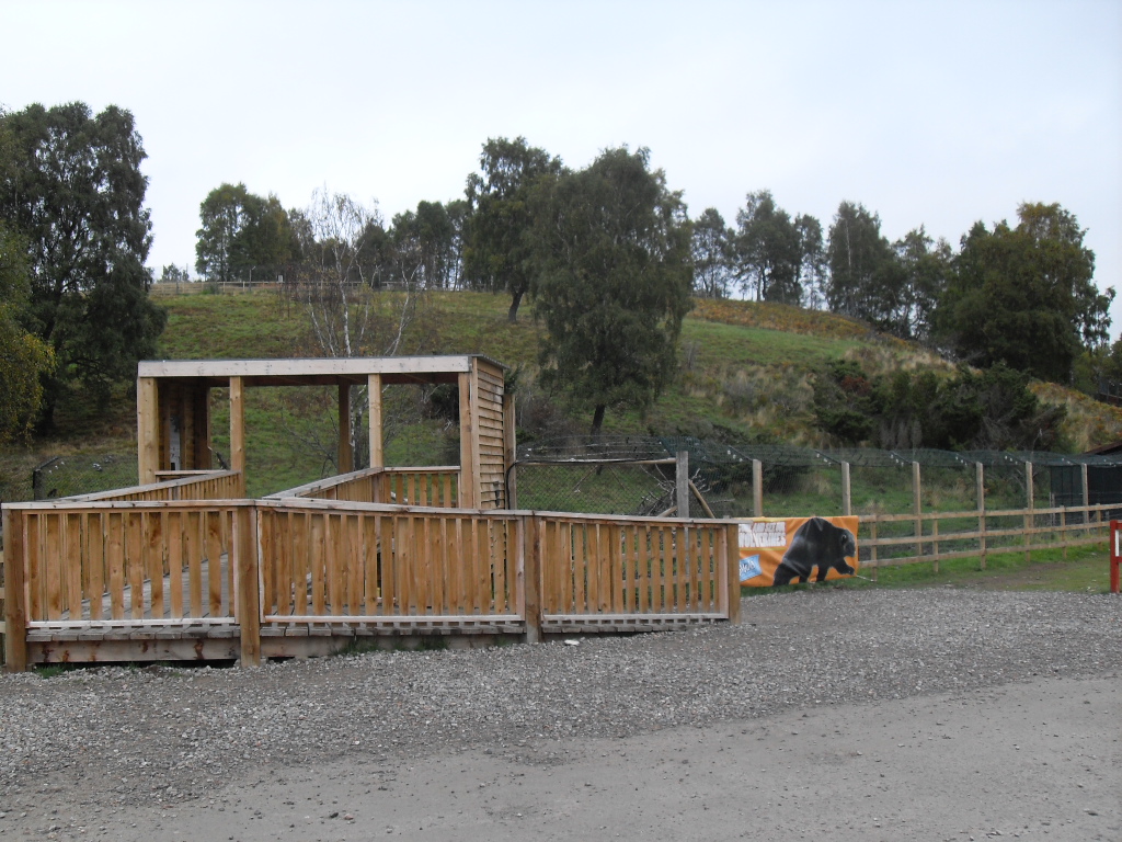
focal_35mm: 37
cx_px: 561
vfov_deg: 38.7
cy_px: 421
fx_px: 1199
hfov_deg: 50.1
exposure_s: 1/180
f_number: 2.8
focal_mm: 6.3
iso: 80
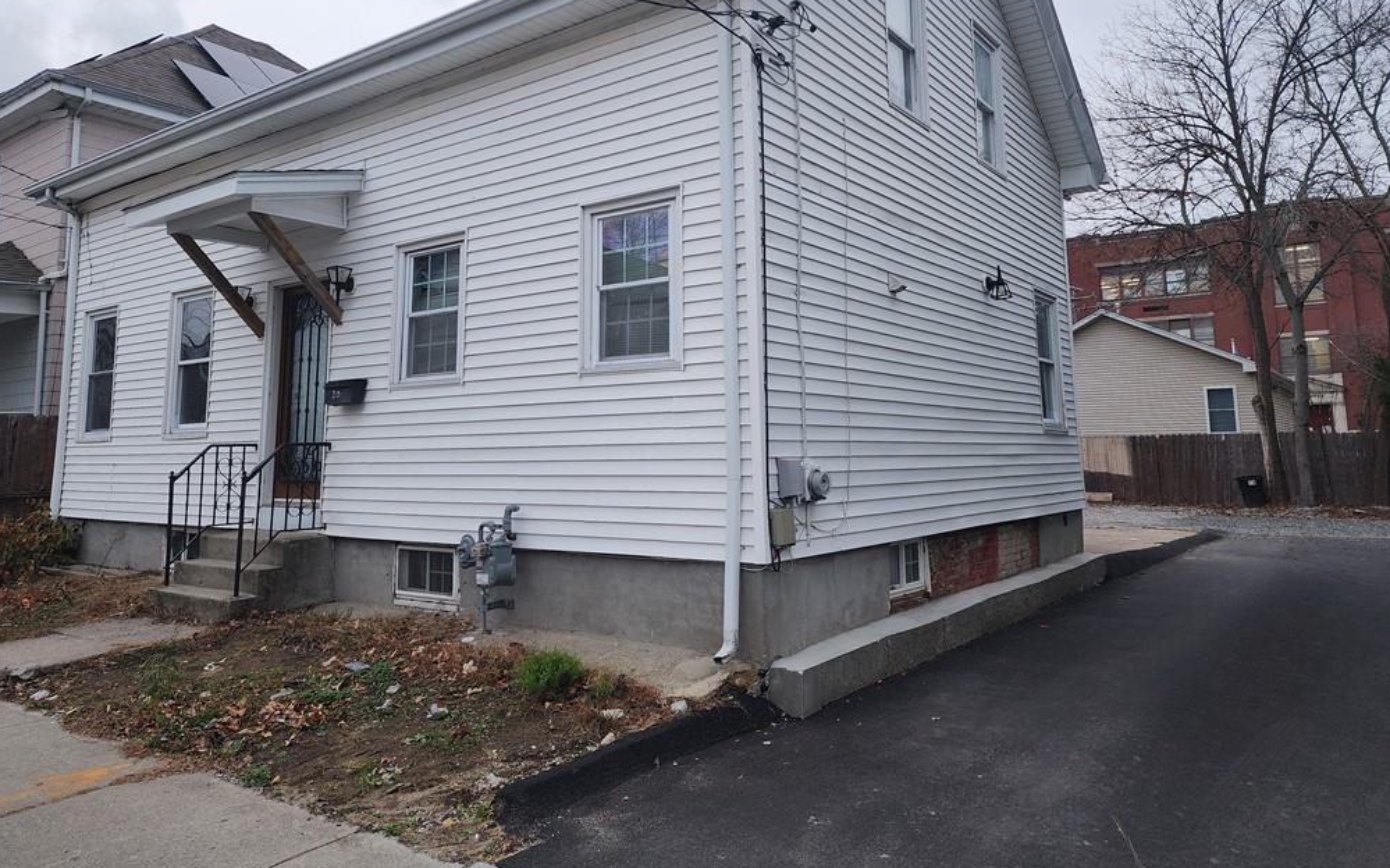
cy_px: 339
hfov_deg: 72.6
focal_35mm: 25
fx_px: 947
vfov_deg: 48.9
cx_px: 685
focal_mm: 6.4
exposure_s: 1/120
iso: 80
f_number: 1.8
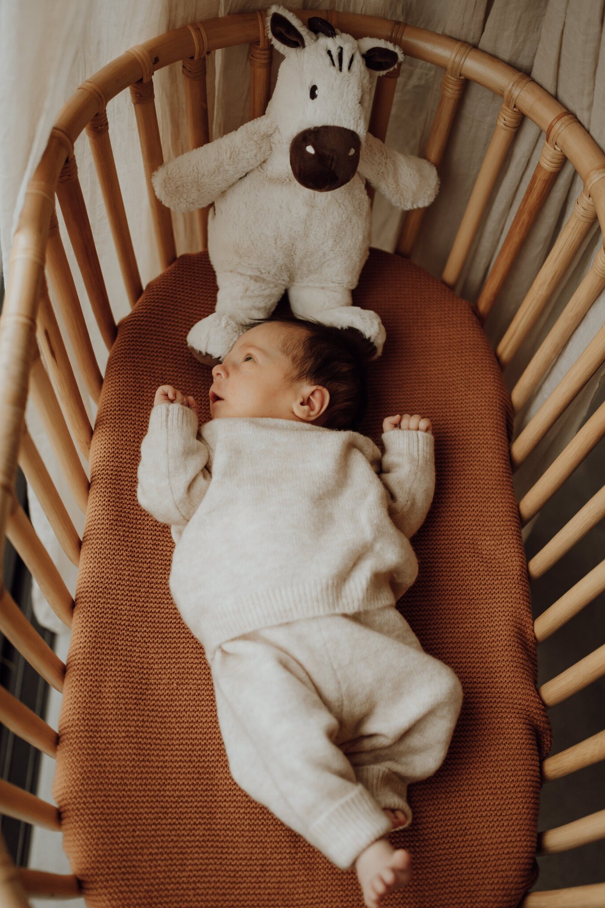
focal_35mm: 41
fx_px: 1033
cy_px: 437
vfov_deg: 47.4
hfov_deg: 32.6
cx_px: 302
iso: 400
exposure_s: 1/250
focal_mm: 35
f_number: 2
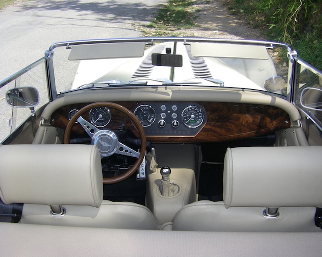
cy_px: 128
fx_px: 381
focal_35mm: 40
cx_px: 163
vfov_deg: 37.3
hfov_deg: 45.8
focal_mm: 6.3
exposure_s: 1/160
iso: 80
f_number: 7
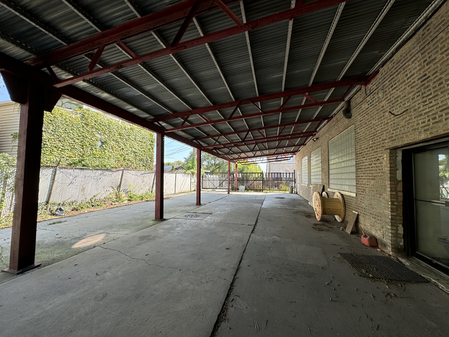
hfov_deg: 102.1
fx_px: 182
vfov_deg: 85.7
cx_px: 224
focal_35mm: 14
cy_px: 168
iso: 40
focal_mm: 2.22
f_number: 2.2
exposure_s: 1/217
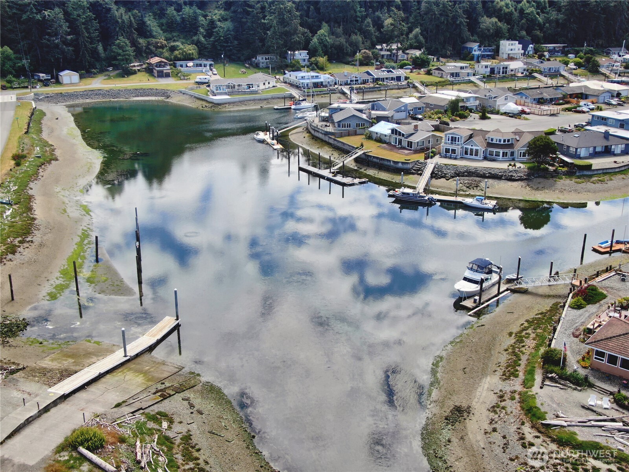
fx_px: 709
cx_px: 314
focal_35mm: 39
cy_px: 236
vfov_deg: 36.8
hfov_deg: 47.9
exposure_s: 1/500
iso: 100
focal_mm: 6.77
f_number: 3.4
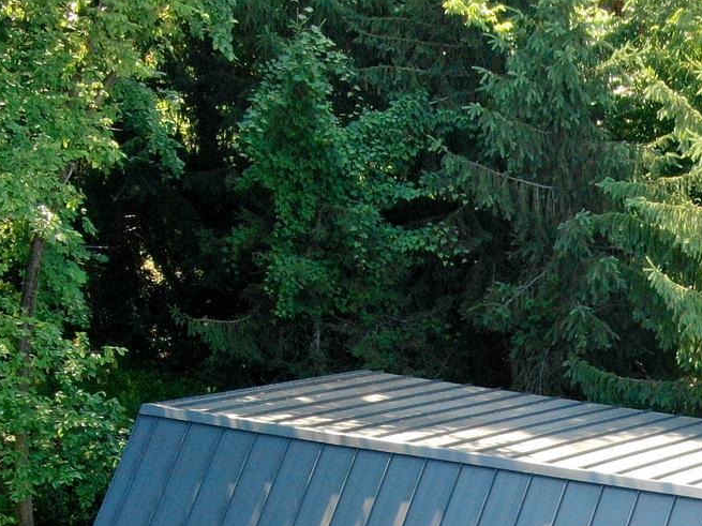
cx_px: 732
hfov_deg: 13.2
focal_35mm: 147
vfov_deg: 9.8
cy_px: 778
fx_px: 2981
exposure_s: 1/25
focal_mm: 8.42
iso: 200
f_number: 3.8
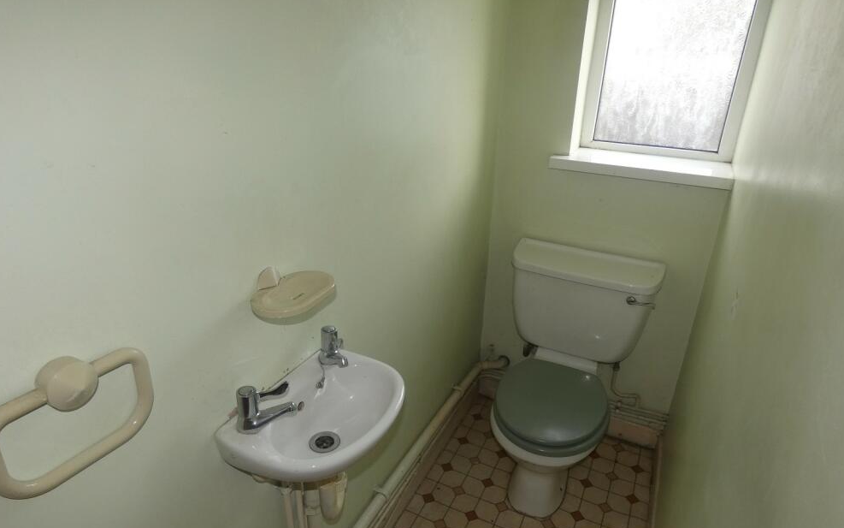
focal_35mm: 22
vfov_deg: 54.9
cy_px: 293
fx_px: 506
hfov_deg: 79.6
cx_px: 430
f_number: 2.8
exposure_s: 1/125
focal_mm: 3.6
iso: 160
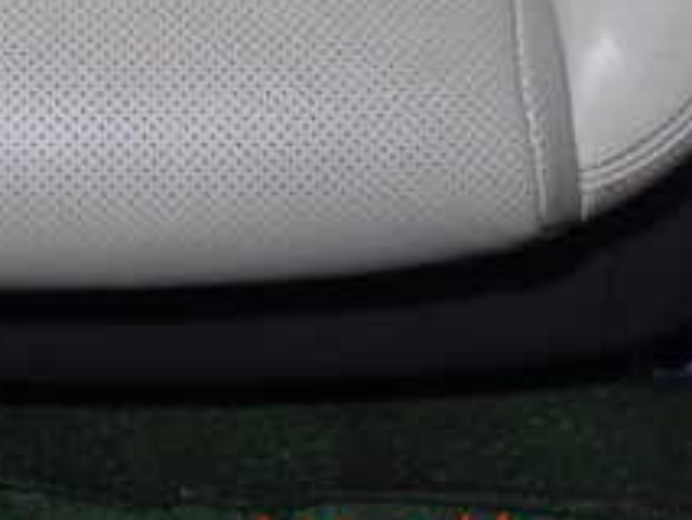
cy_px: -140
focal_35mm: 152
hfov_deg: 12.8
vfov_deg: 9.6
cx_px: 16
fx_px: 3040
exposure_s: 1/50
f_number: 3.3
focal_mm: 9.65
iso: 800
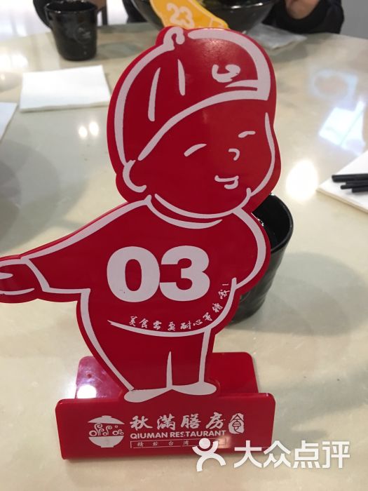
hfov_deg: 48.2
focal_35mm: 29
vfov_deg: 61.7
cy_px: 246
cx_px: 184
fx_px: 411
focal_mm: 4.15
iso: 100
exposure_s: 1/17
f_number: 2.2
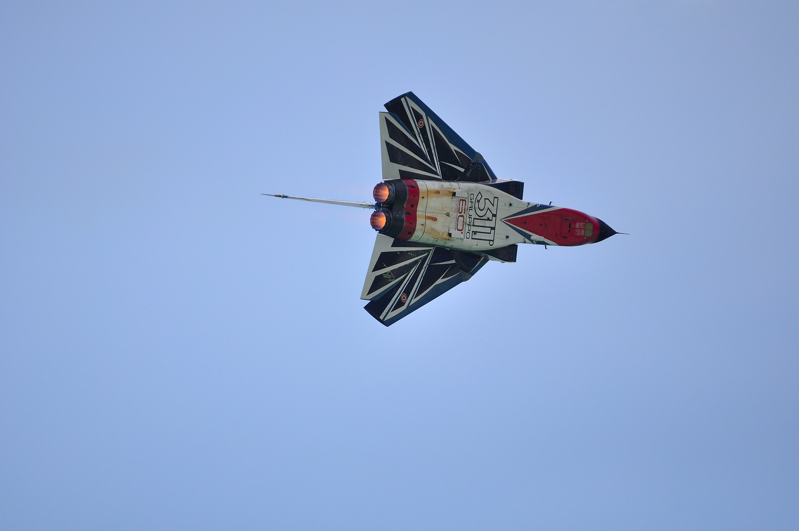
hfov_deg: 4.6
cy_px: 266
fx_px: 9975
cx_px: 400
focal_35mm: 450
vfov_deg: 3.0
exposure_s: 1/1600
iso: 250
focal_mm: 300
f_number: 5.6
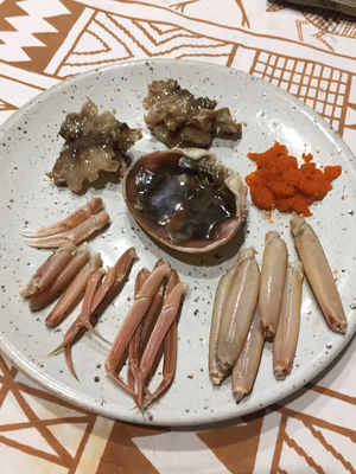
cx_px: 178
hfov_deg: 48.2
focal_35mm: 29
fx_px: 398
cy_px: 237
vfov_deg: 61.7
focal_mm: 4.15
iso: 125
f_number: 2.2
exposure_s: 1/30
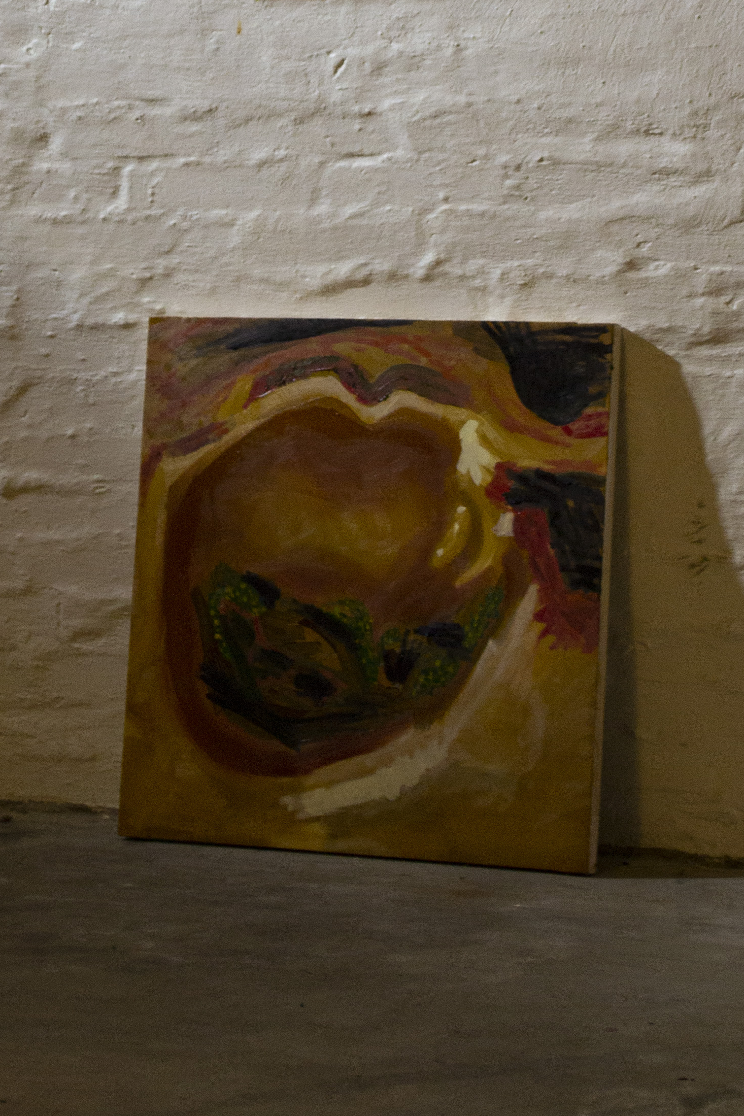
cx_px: 393
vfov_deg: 15.2
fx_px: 4092
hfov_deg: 10.4
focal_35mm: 132
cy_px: -9
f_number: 5.3
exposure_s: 1/10
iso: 400
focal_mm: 42
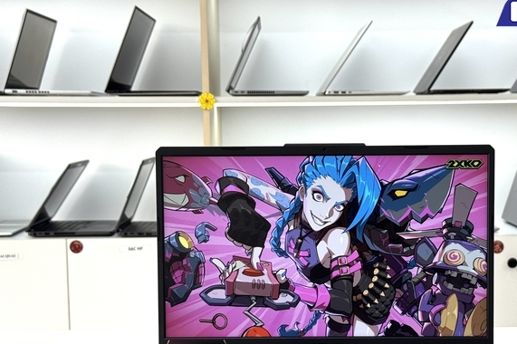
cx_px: 323
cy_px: 251
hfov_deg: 28.8
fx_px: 1005
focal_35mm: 70
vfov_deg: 19.3
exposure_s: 1/170
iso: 64
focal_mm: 6.76
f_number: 1.78
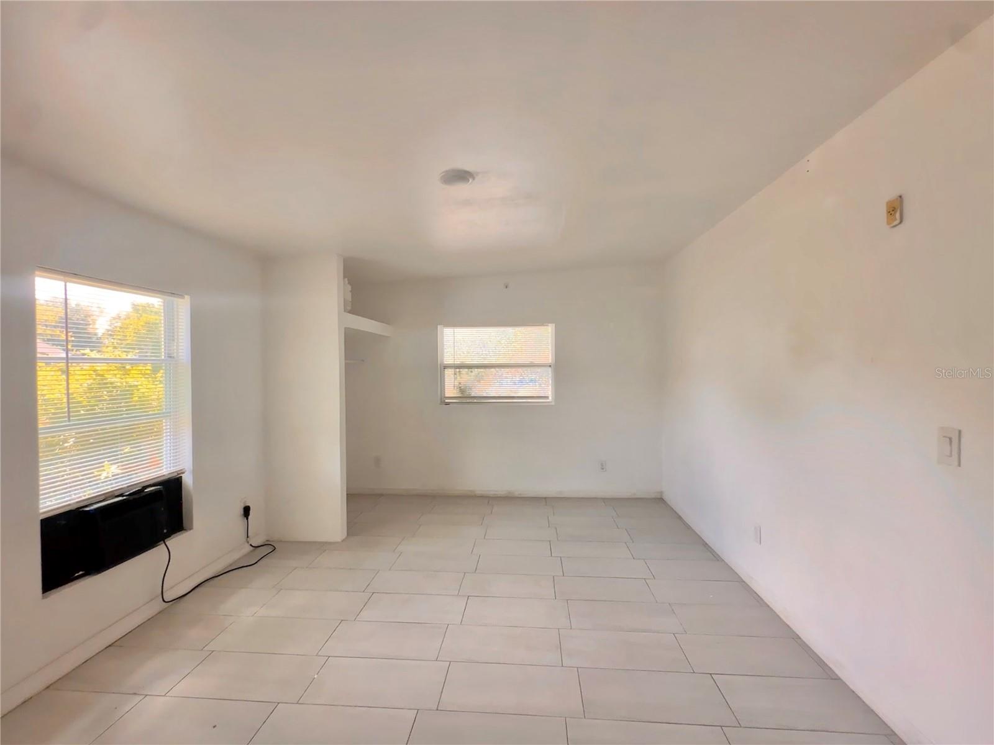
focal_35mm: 14
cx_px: 497
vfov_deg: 85.7
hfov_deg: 102.1
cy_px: 372
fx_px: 402
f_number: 2.2
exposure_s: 1/120
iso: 125
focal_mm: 2.22
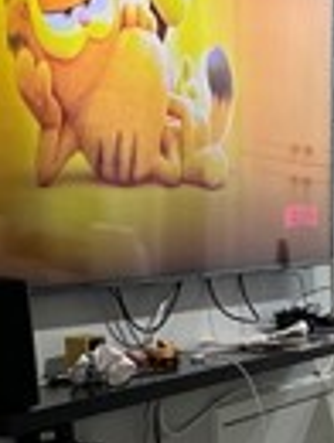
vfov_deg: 15.8
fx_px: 1513
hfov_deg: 11.7
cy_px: 569
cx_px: 596
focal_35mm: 118
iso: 160
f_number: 1.78
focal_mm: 6.86
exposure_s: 1/60
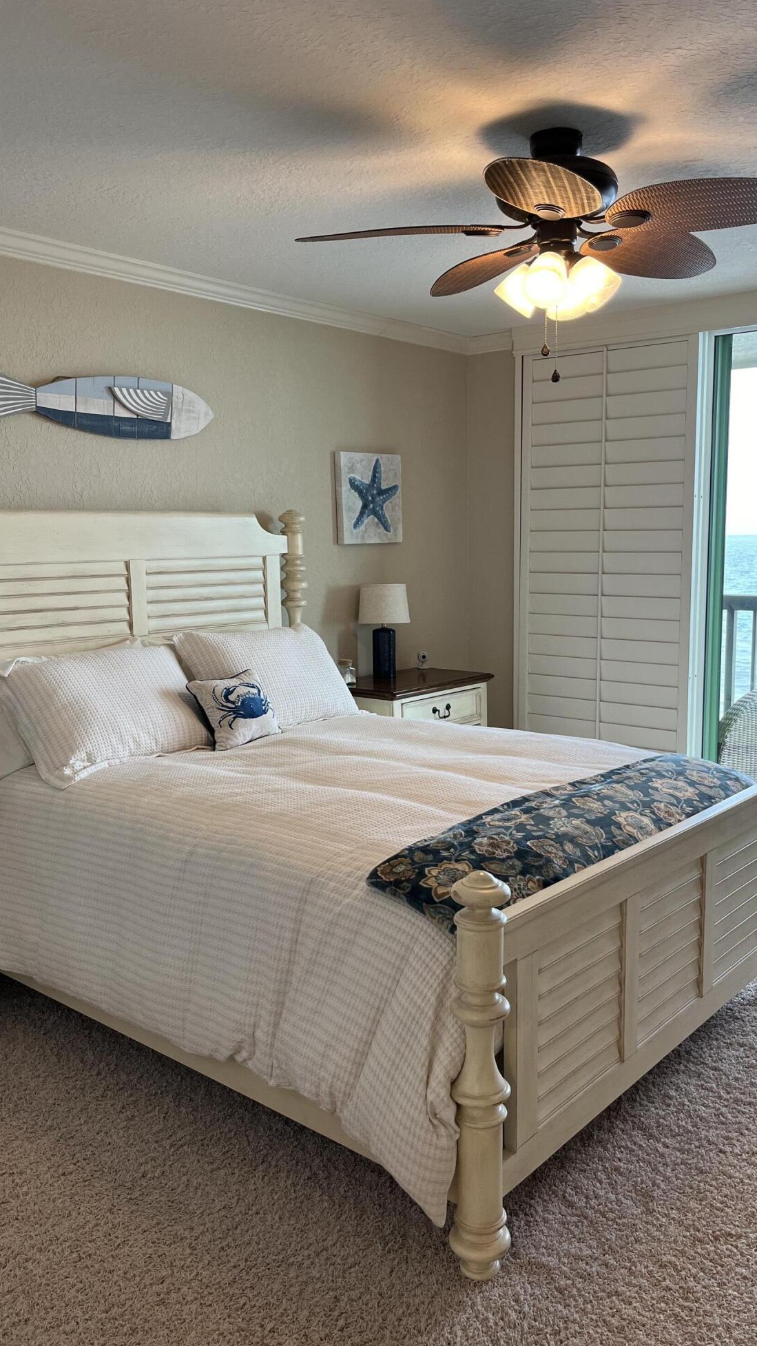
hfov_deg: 40.1
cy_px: 672
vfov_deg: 66.1
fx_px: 1035
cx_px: 431
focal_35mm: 29
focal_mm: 5.1
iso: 125
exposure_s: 1/120
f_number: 1.6
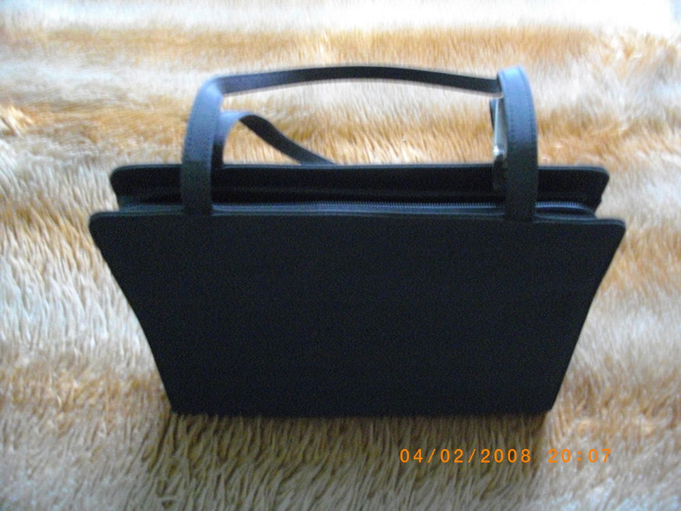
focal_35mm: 32
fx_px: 630
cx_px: 340
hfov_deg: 56.8
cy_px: 256
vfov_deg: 44.2
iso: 800
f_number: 2.9
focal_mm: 5.7
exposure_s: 1/5
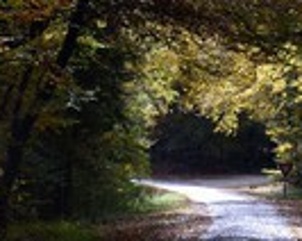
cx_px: 229
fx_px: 1856
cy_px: -23
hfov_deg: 9.3
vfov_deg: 7.4
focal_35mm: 208
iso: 200
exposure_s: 1/100
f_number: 9
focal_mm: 70
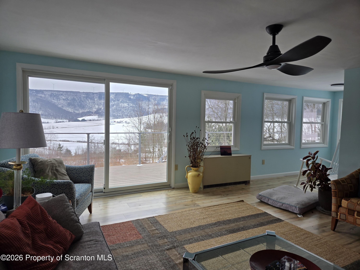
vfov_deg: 58.9
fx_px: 239
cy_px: 135
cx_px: 180
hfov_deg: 73.9
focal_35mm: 23
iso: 25
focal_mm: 5.4
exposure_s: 1/219
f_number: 1.8
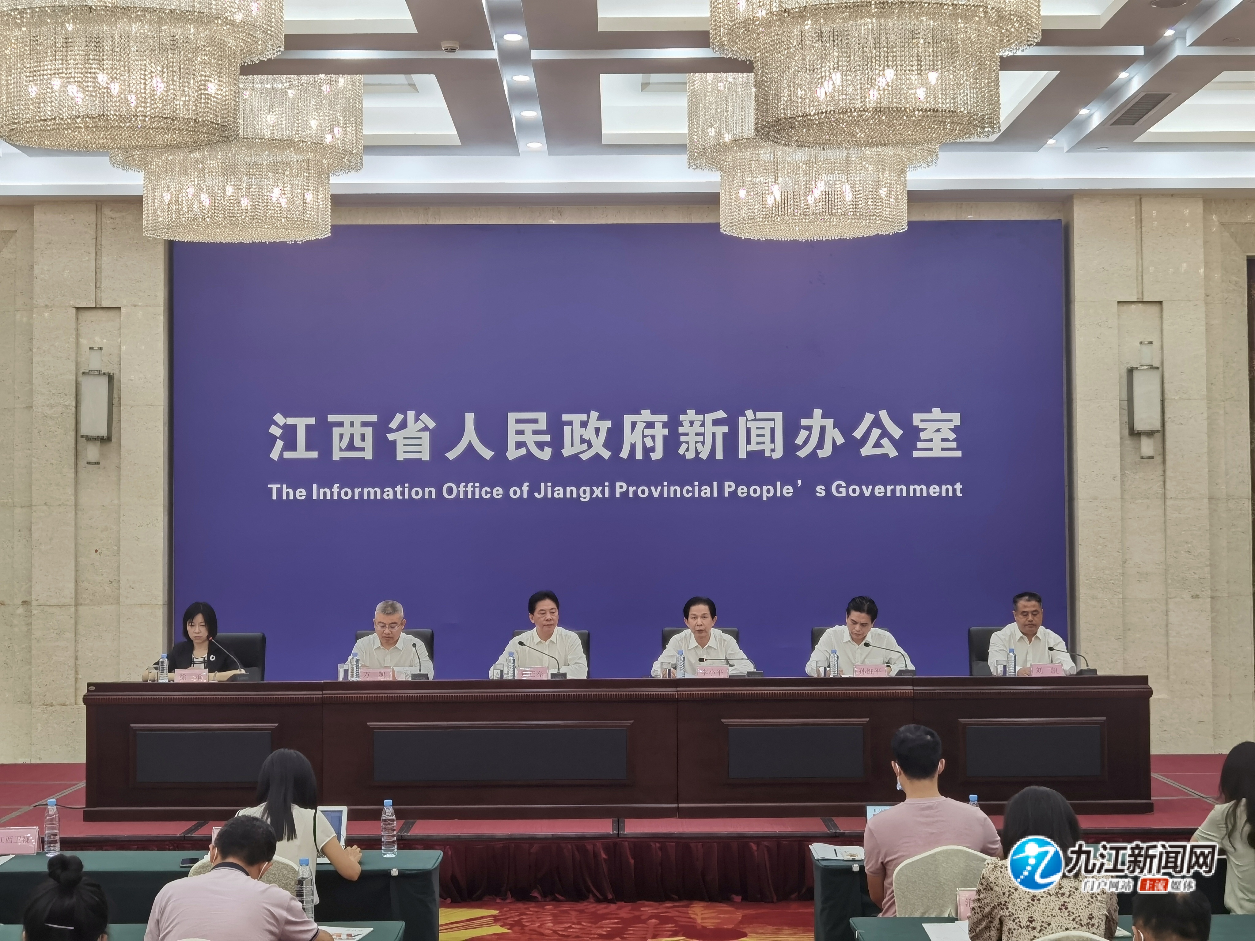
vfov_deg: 27.5
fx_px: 1922
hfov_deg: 36.2
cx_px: 628
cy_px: 470
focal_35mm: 53
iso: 50
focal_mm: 6.71
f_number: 1.9
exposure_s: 1/90.9
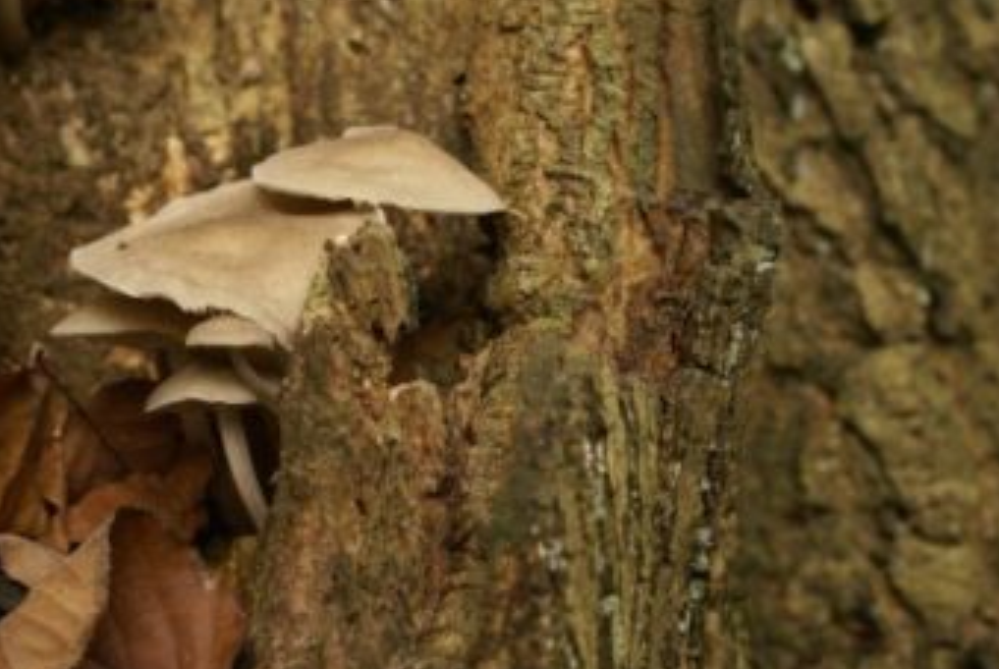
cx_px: 292
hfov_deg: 21.8
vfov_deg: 14.8
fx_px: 2581
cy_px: 332
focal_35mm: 93
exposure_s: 1/60
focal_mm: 35
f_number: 5.6
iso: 400
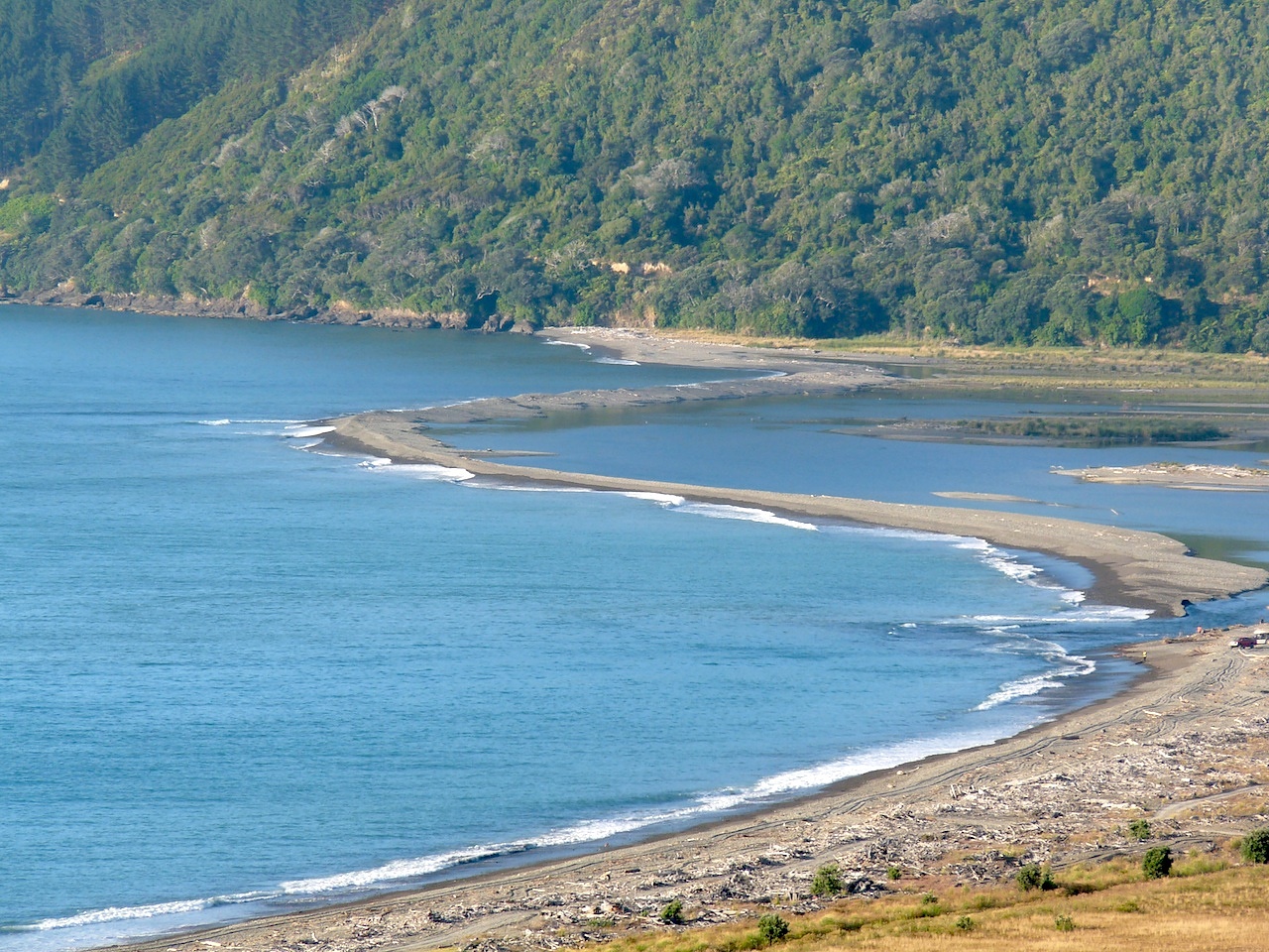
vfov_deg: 5.2
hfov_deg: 6.9
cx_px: 634
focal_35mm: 286
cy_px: 476
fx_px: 10485
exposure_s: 1/250
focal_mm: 50.8
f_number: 5.6
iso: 100
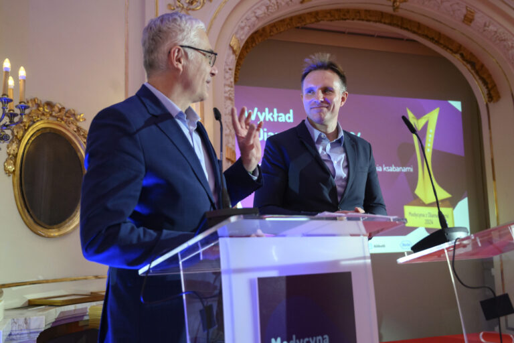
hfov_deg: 53.1
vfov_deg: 36.9
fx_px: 514
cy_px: 172
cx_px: 257
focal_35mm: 36
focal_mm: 36
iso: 3200
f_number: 4
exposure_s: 1/100
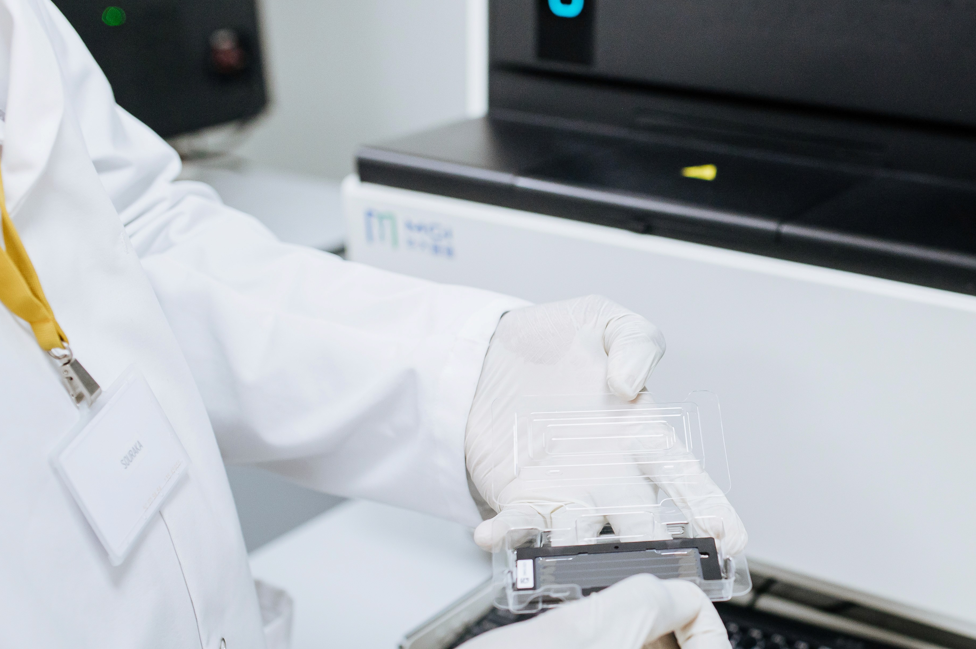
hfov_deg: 33.8
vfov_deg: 23.3
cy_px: 410
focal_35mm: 58
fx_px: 1571
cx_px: 730
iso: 500
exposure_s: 1/250
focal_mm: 35
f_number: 2.5
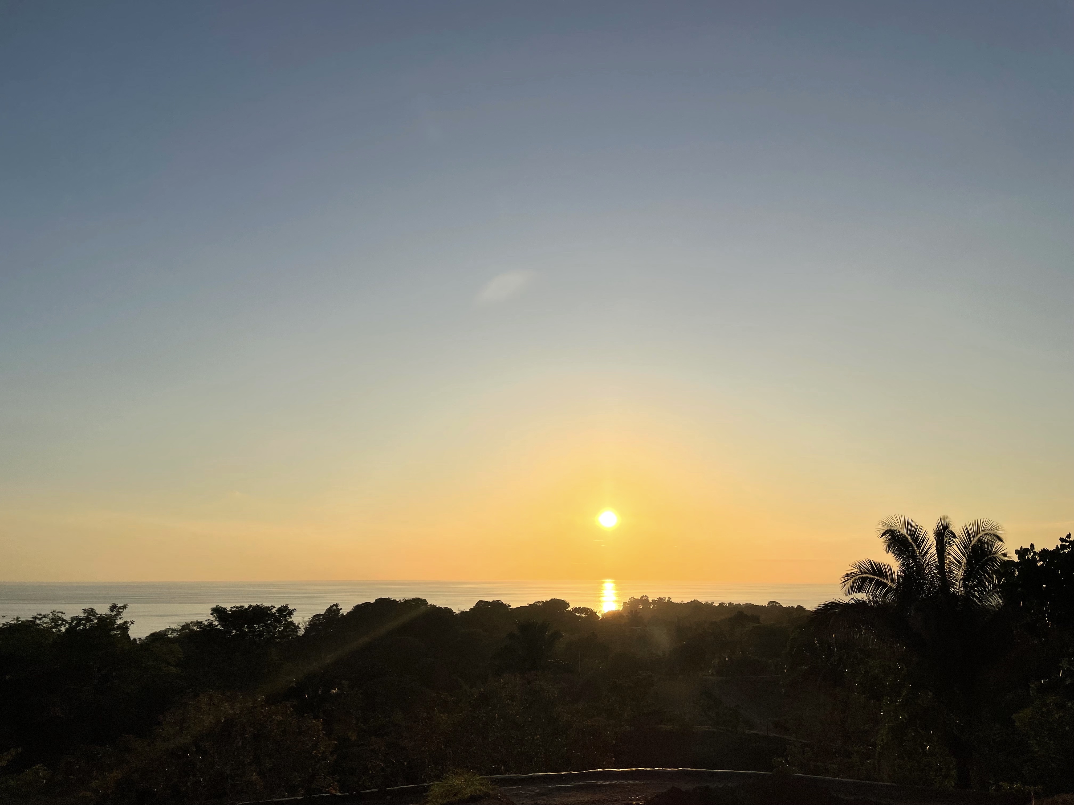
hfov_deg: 67.3
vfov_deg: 53.1
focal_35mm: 26
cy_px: 402
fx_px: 807
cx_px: 537
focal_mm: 4.2
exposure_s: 1/14925
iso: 32
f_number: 1.6
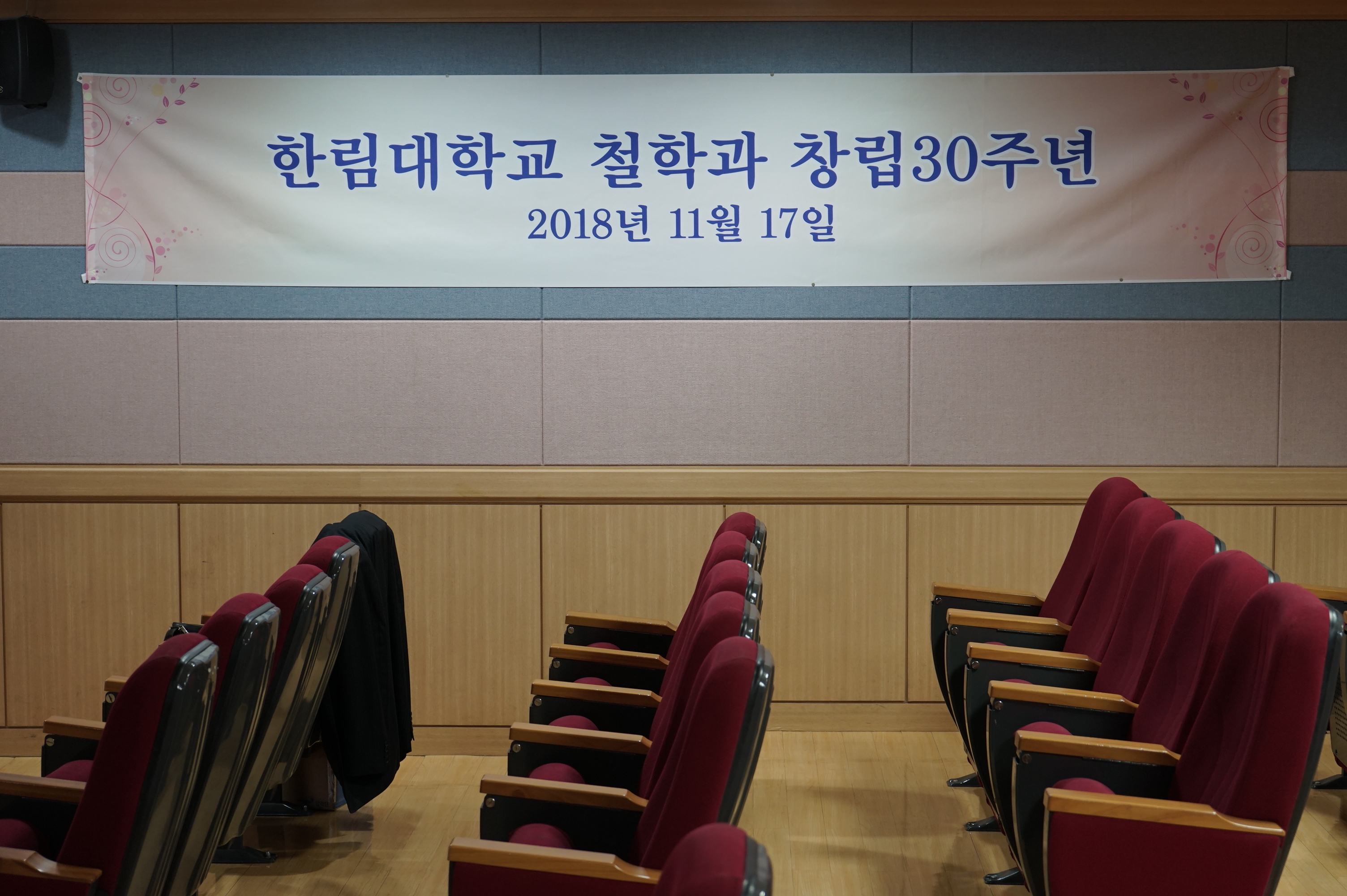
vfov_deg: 22.6
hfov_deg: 33.4
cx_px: 674
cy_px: 448
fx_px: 2243
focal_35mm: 60
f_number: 5
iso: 640
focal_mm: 60
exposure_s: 1/40
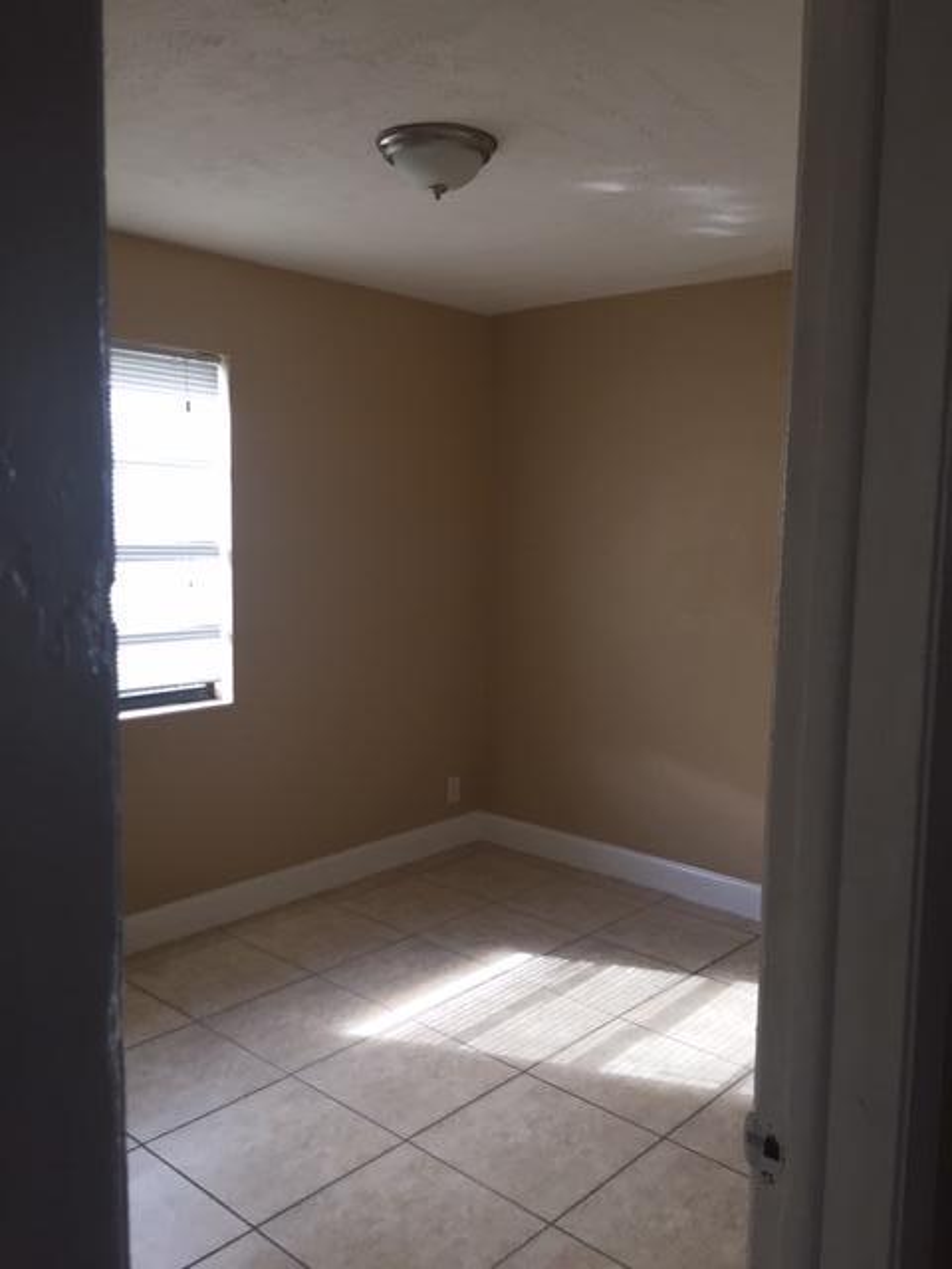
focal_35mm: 29
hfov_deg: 48.2
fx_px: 1063
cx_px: 476
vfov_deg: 61.7
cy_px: 634
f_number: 2.2
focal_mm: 4.15
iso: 32
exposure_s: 1/30
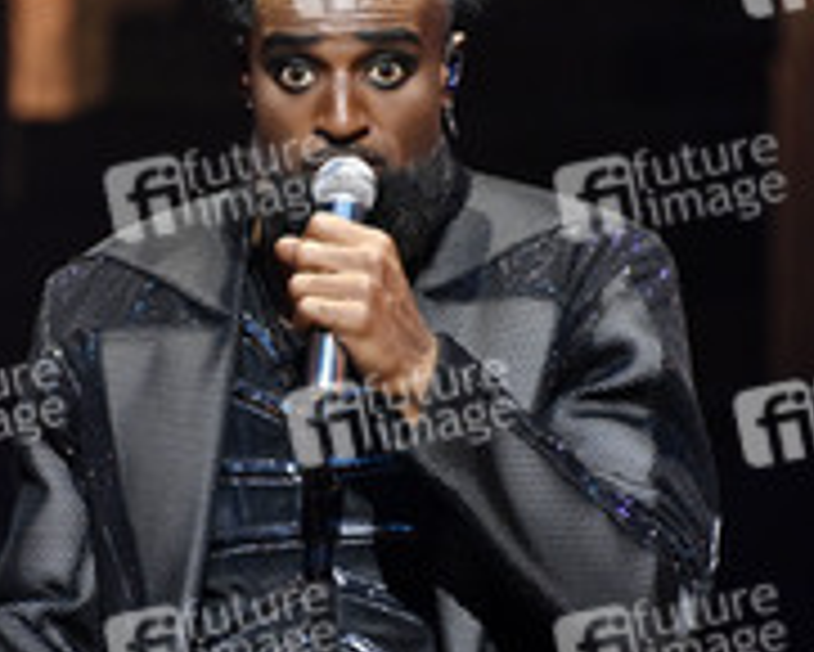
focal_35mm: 700
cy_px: 301
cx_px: 281
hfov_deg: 2.8
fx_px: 16873
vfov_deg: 2.2
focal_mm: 300
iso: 5000
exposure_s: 1/320
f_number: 5.6
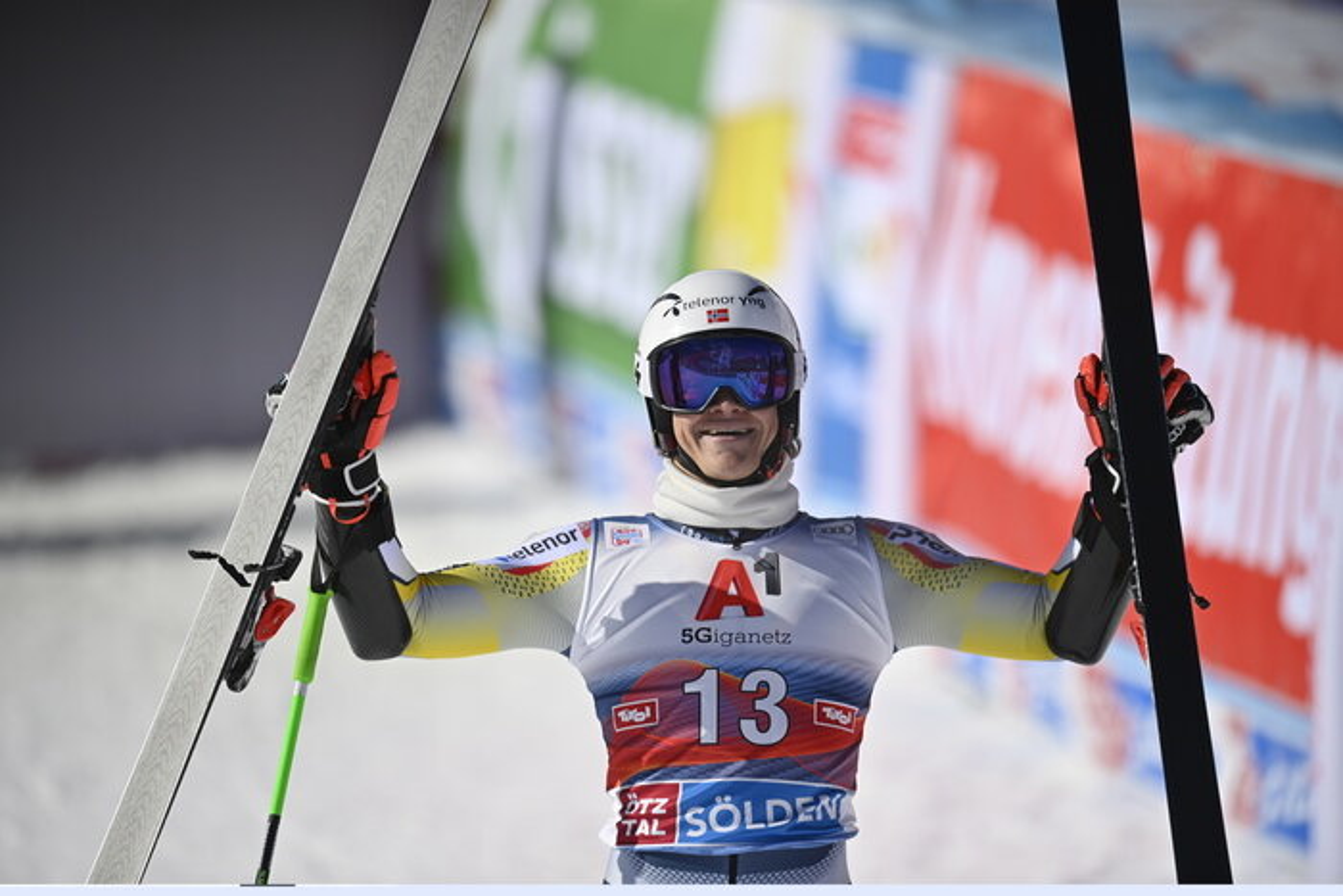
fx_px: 14924
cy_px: 448
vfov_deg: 3.4
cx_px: 672
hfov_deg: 5.2
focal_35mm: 400
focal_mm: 400
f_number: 2.8
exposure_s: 1/6400
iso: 100
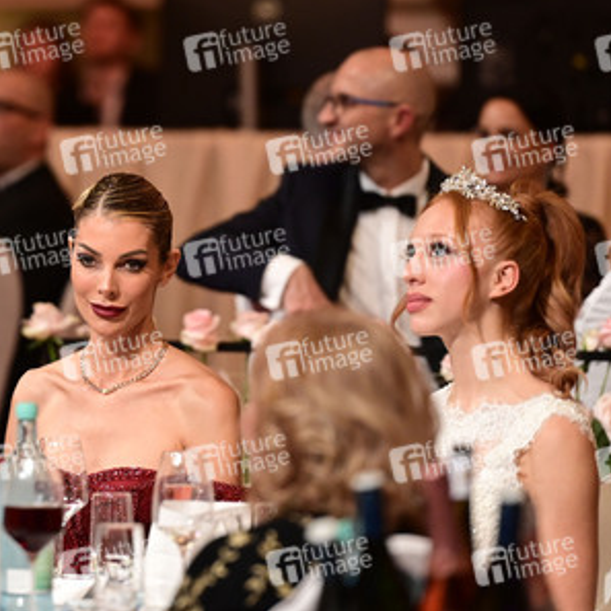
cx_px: 264
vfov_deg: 6.8
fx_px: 5152
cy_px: 304
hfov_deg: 6.8
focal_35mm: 258
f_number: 2.8
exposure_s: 1/320
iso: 4500
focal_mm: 200
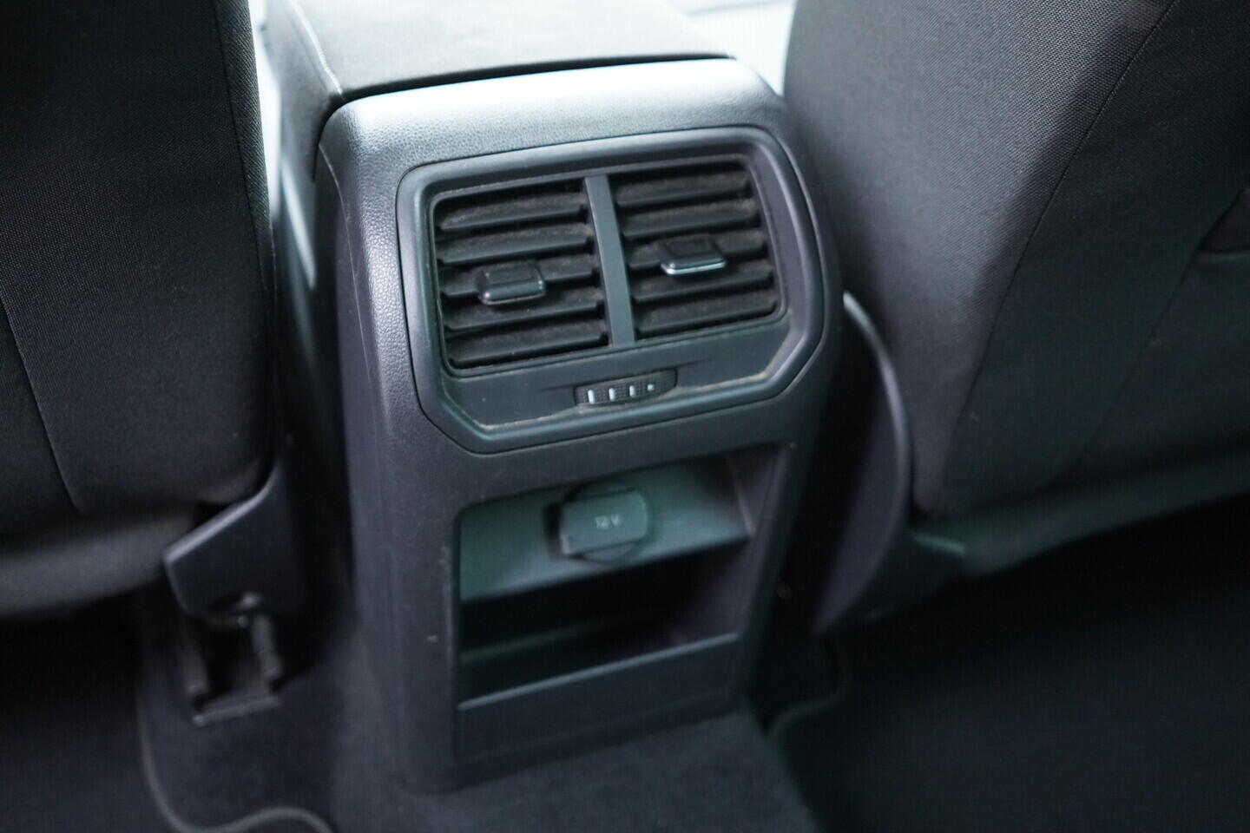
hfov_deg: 53.1
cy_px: 416
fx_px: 1250
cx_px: 625
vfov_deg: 36.9
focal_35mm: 36
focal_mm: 24
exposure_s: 1/40
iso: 2500
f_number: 2.8
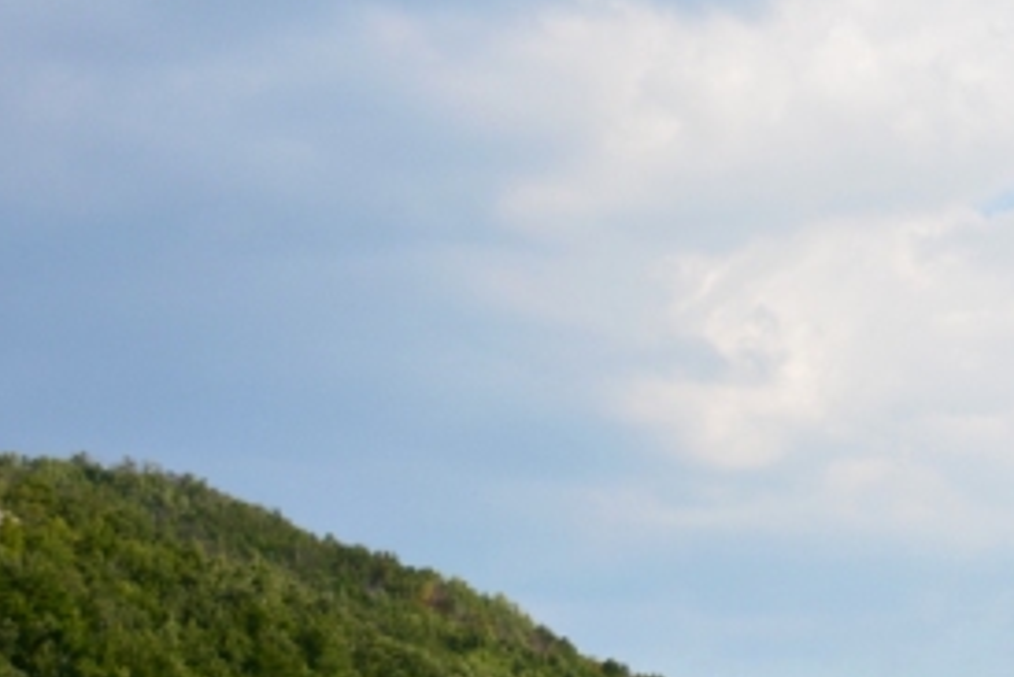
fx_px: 3322
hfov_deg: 15.7
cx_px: 1588
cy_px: 960
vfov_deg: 11.3
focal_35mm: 118
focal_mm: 21
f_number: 9
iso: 250
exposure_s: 1/320
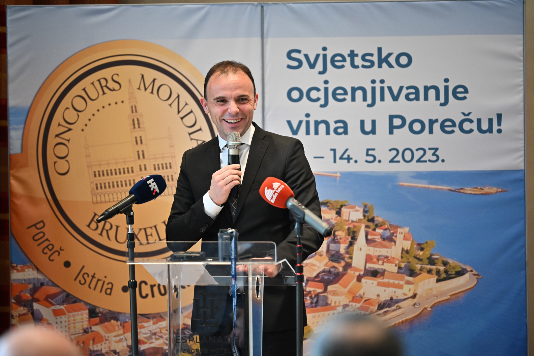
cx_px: 267
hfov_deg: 10.3
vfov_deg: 6.9
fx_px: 2966
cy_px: 178
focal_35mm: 200
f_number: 2.8
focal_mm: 200
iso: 2500
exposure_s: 1/320
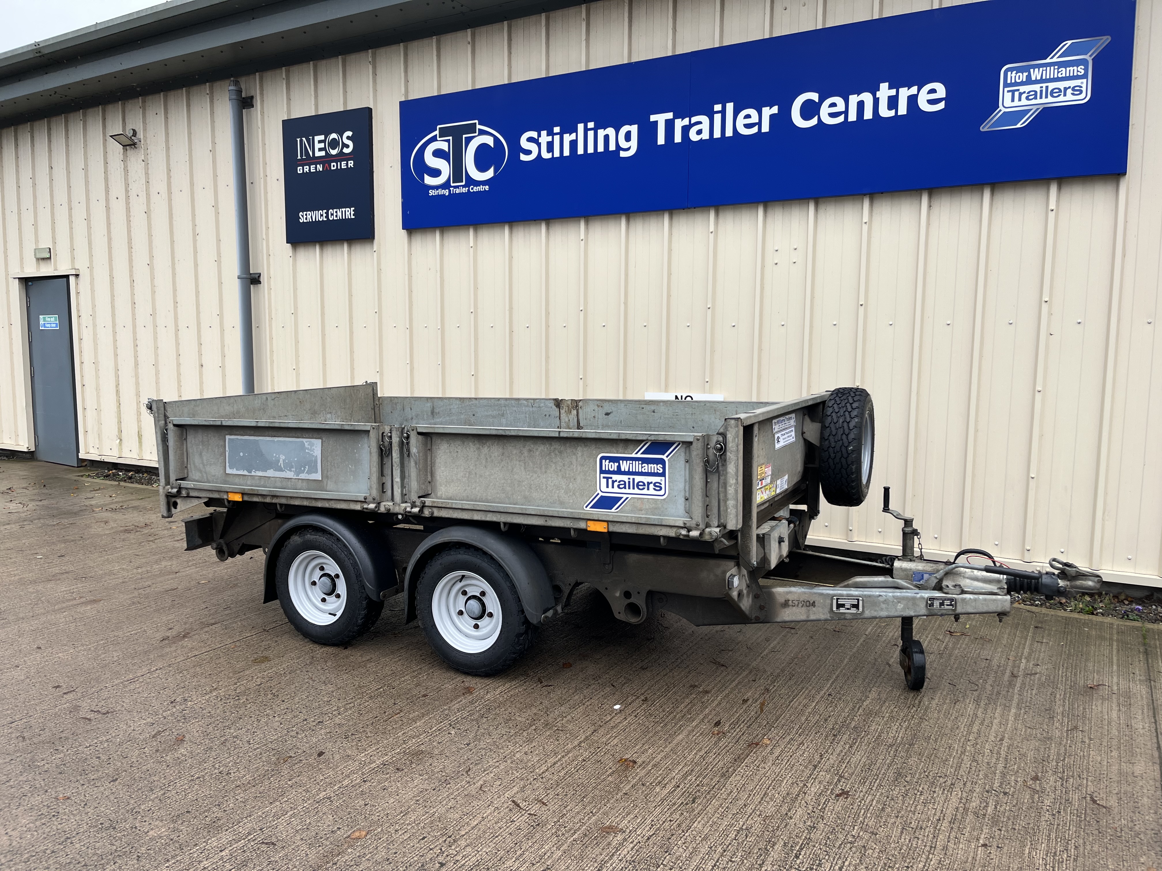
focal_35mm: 26
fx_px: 873
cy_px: 436
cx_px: 581
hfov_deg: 67.3
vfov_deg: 53.1
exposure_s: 1/121
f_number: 1.6
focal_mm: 5.1
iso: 40
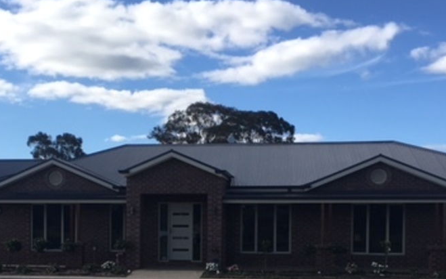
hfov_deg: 36.1
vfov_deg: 22.7
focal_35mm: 56
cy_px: 238
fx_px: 681
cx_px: 175
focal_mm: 4.15
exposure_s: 1/1374
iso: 25
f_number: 2.2
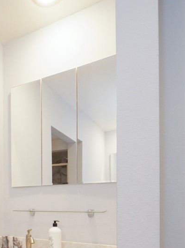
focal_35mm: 31
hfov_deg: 42.3
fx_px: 221
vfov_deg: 54.9
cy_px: 194
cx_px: 25
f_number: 5.6
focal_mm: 8
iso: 2000
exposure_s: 1/80
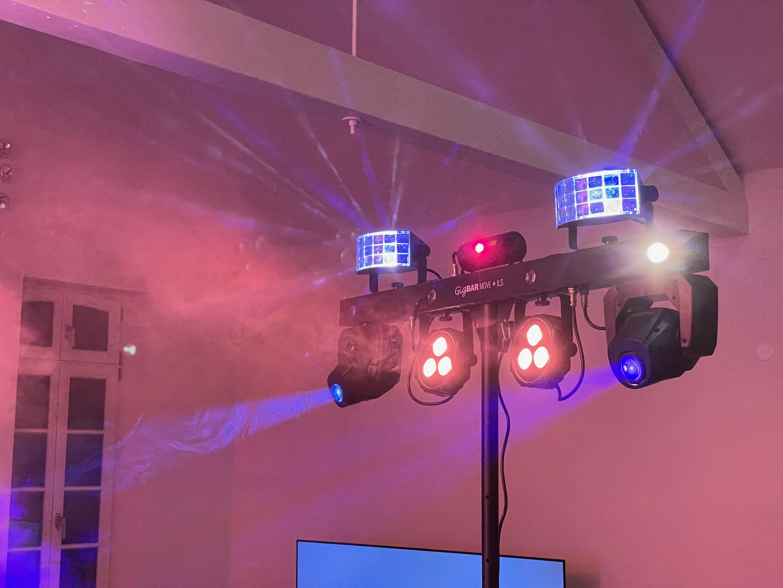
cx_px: 392
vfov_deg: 28.0
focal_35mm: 52
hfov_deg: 36.8
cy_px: 294
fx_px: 1176
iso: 1000
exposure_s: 1/25
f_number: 2
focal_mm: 6
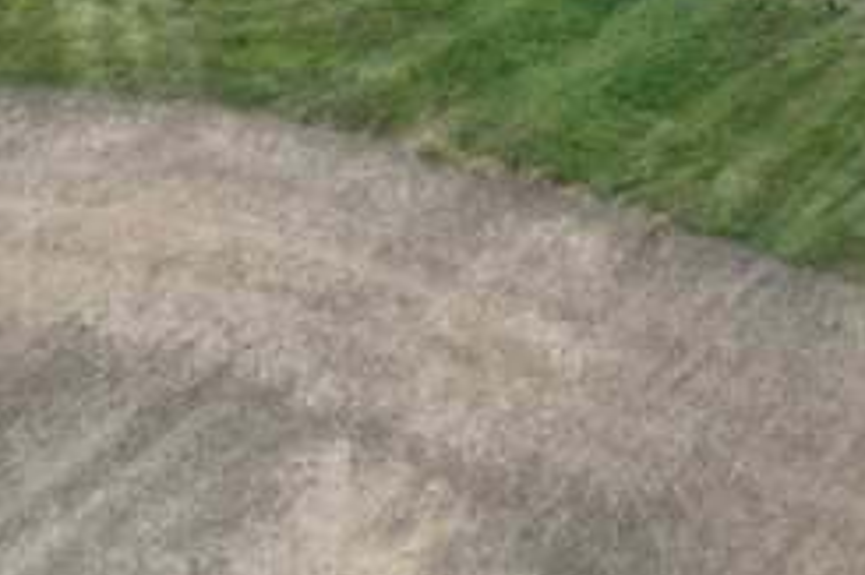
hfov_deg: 13.6
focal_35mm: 147
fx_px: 3530
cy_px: -737
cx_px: 1013
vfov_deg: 8.6
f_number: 1.7
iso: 100
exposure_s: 1/640
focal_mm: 6.72
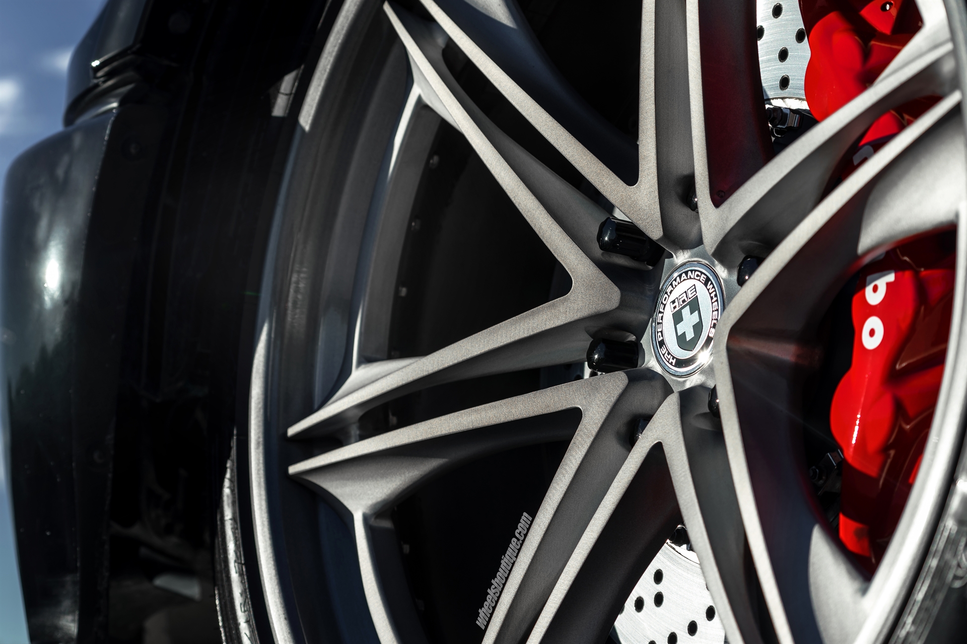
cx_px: 484
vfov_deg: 18.7
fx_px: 1960
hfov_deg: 27.7
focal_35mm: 73
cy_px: 322
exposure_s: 1/80
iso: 64
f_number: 6.3
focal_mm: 73
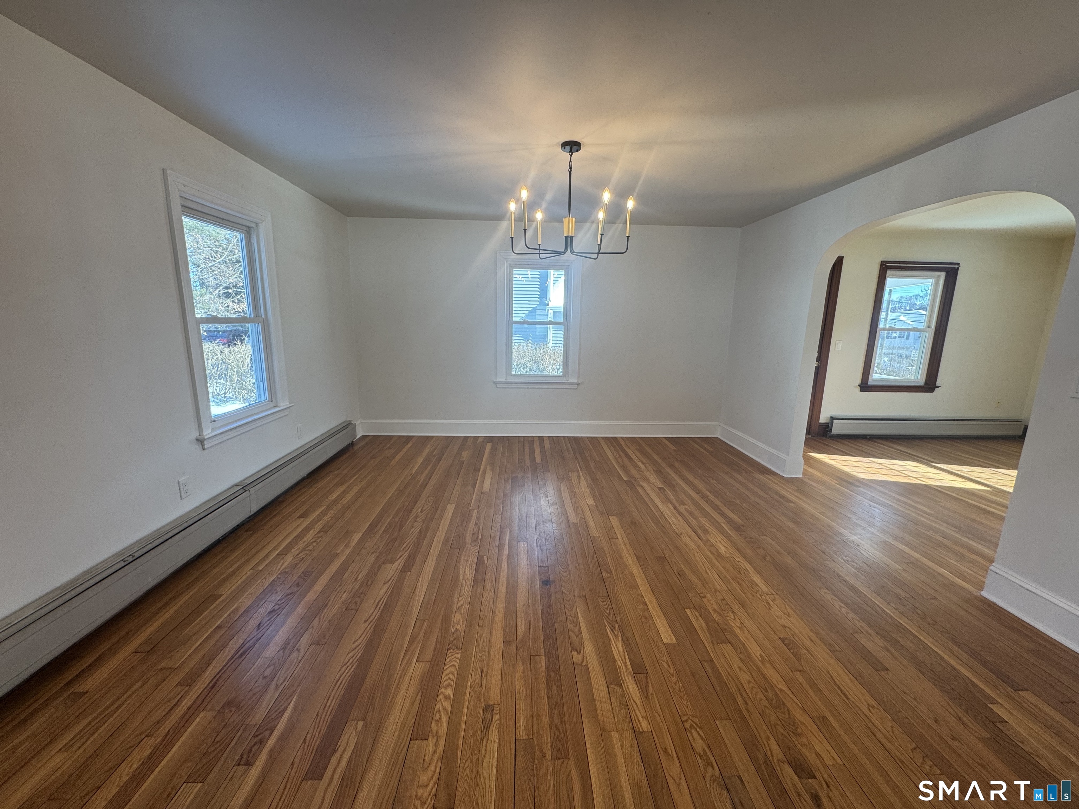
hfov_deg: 102.1
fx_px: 436
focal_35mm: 14
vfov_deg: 85.7
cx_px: 540
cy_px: 404
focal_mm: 2.22
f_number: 2.2
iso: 125
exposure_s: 1/120
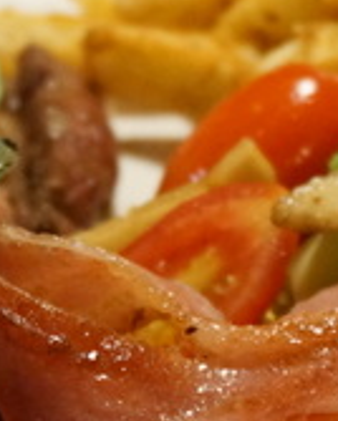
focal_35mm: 135
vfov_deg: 14.1
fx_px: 1682
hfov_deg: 11.4
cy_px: 379
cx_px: 88
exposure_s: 1/60
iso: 3200
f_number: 4.5
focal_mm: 25
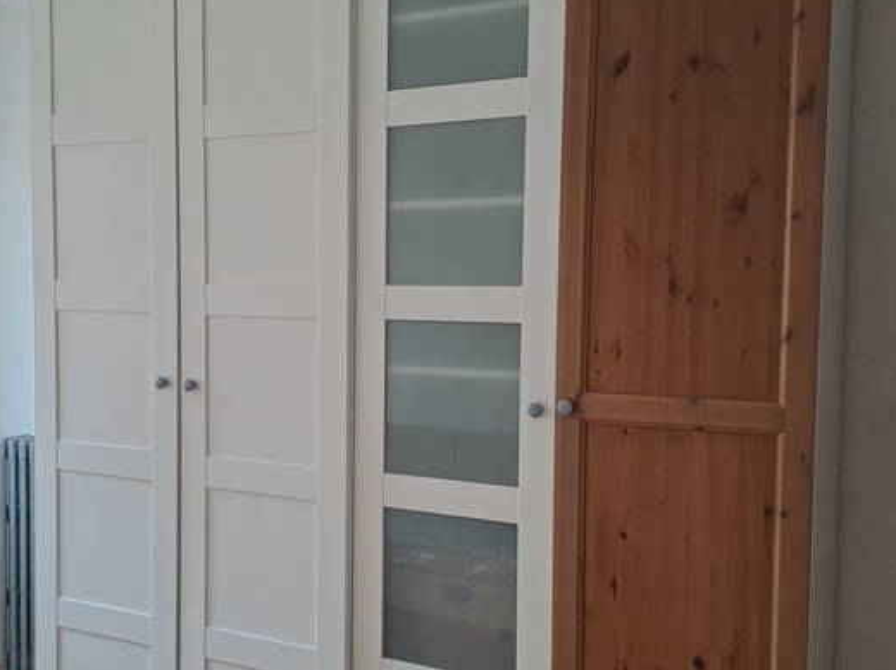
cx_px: 370
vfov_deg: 37.7
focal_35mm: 38
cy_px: 353
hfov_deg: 48.8
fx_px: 983
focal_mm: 4.65
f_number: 1.8
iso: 200
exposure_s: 1/50
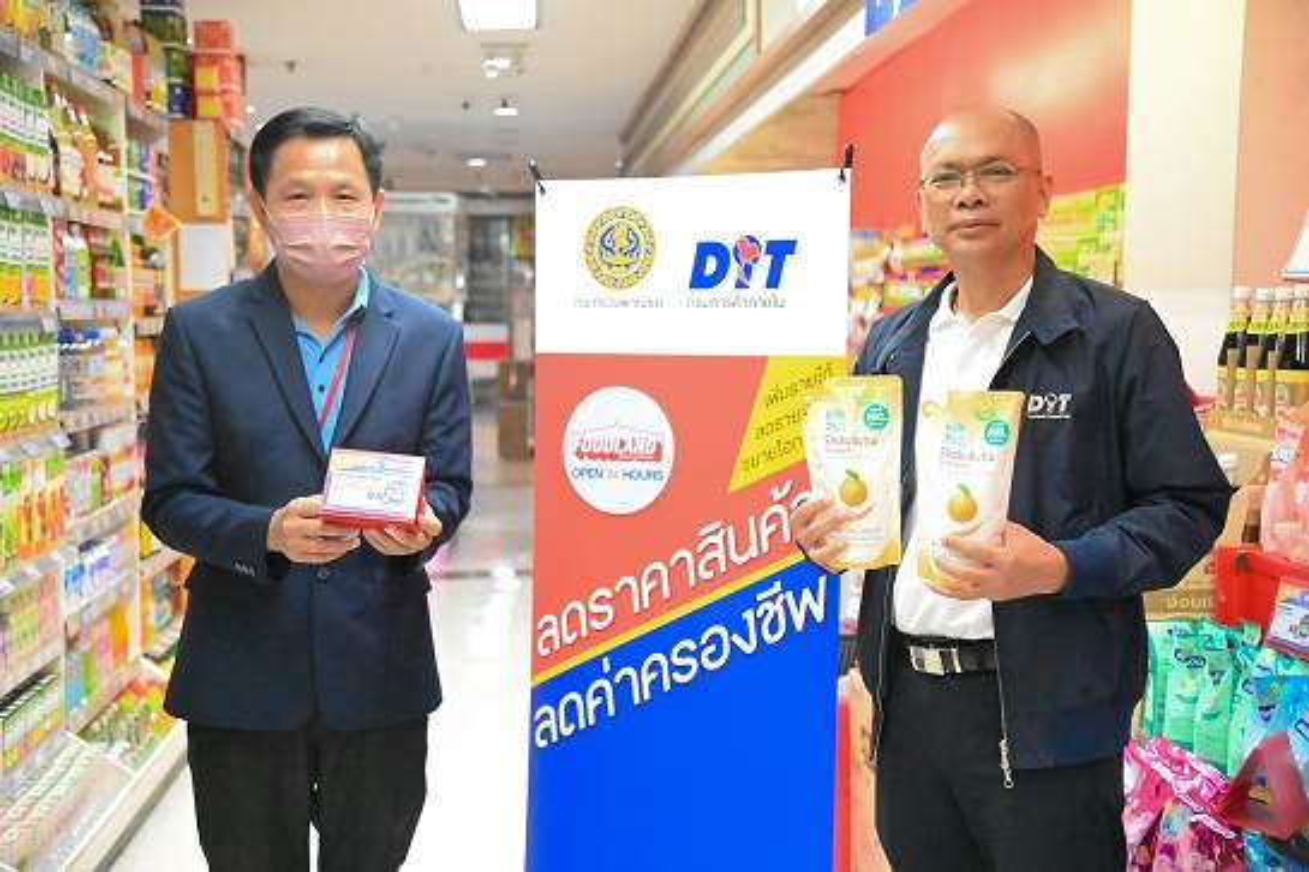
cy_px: 436
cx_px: 654
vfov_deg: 28.1
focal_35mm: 48
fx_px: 1745
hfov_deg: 41.1
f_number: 4
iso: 51200
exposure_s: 1/3200
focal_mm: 48
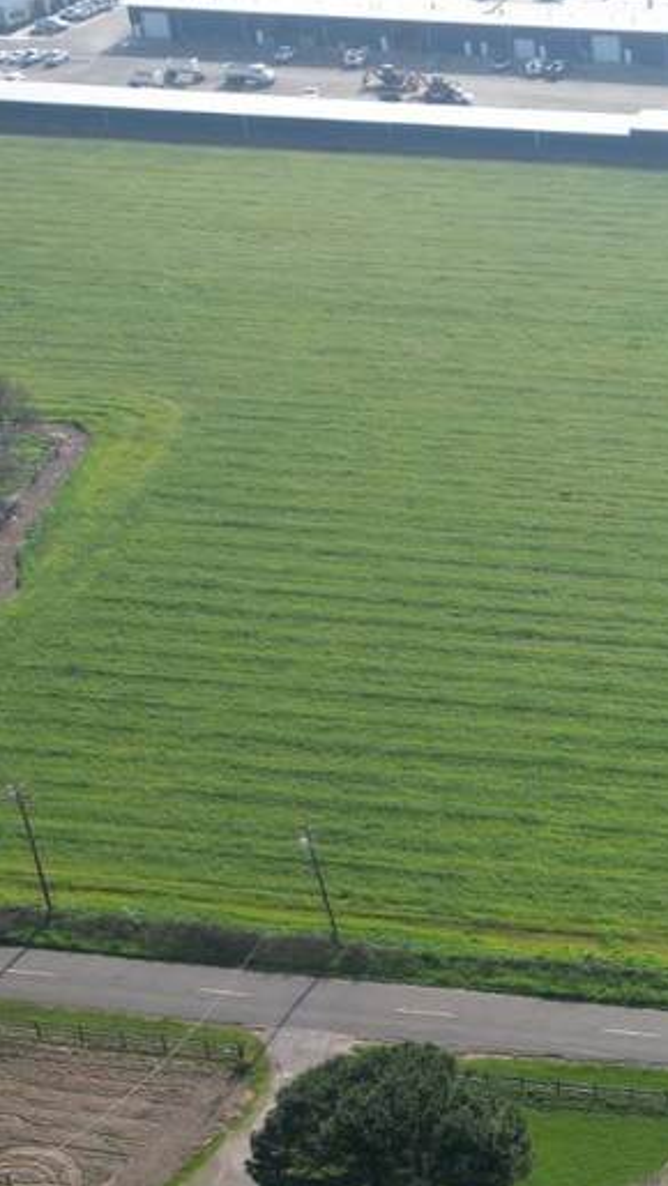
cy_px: 801
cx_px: 919
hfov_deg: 17.2
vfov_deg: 32.1
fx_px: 2045
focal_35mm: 65
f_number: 1.7
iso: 100
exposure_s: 1/2000
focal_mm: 6.72
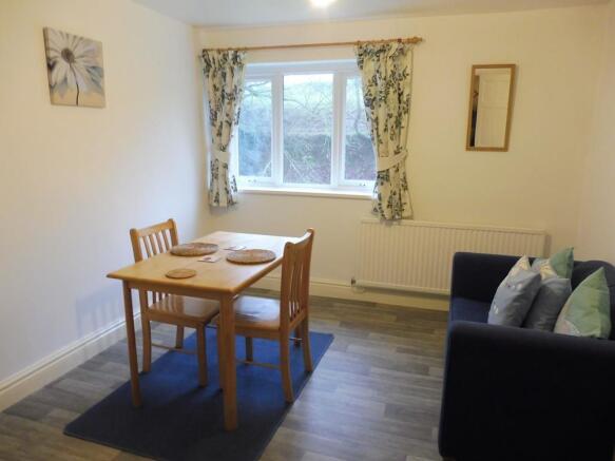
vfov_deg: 56.8
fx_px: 426
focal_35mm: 24
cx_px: 308
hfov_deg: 71.6
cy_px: 230
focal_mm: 4.3
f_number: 3.3
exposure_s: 1/13
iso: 400
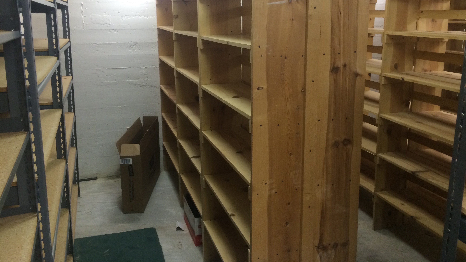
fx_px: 395
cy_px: 90
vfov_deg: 36.4
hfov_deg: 61.0
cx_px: 233
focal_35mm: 32
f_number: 2.2
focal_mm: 4.15
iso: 125
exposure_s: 1/30
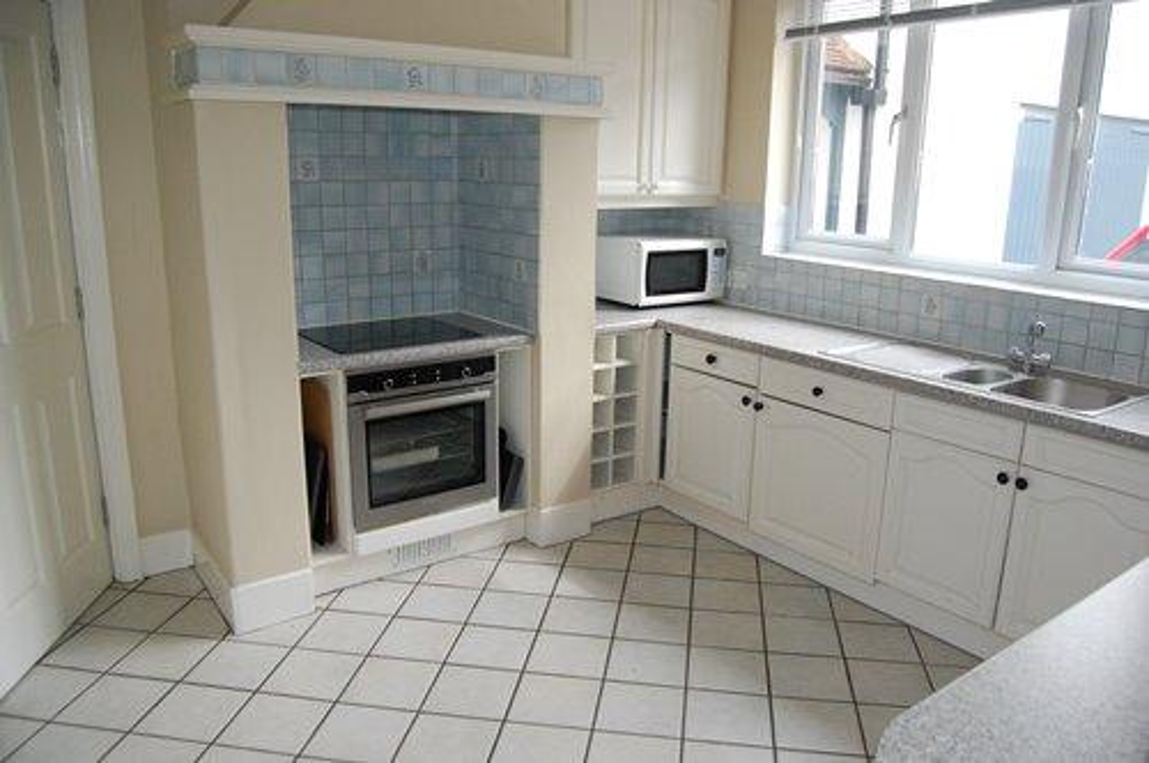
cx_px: 574
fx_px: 861
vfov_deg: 47.8
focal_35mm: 27
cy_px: 382
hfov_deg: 67.4
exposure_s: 1/320
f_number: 5
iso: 1600
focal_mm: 18
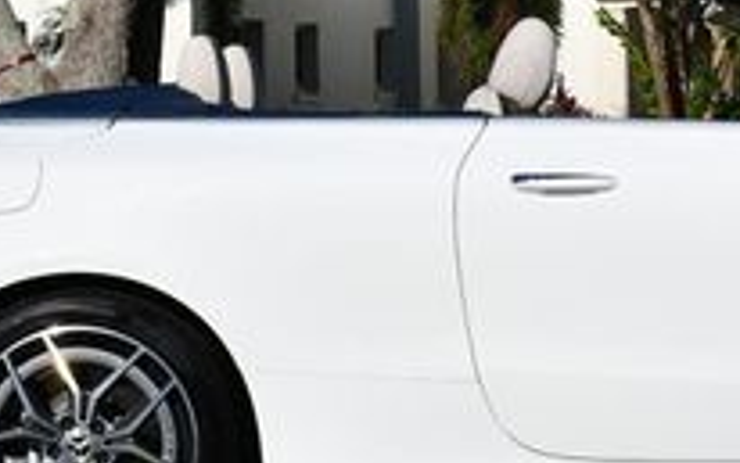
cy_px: -25
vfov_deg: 8.6
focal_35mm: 152
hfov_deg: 13.6
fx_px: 3067
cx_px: 690
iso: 100
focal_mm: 24
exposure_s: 1/400
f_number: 10
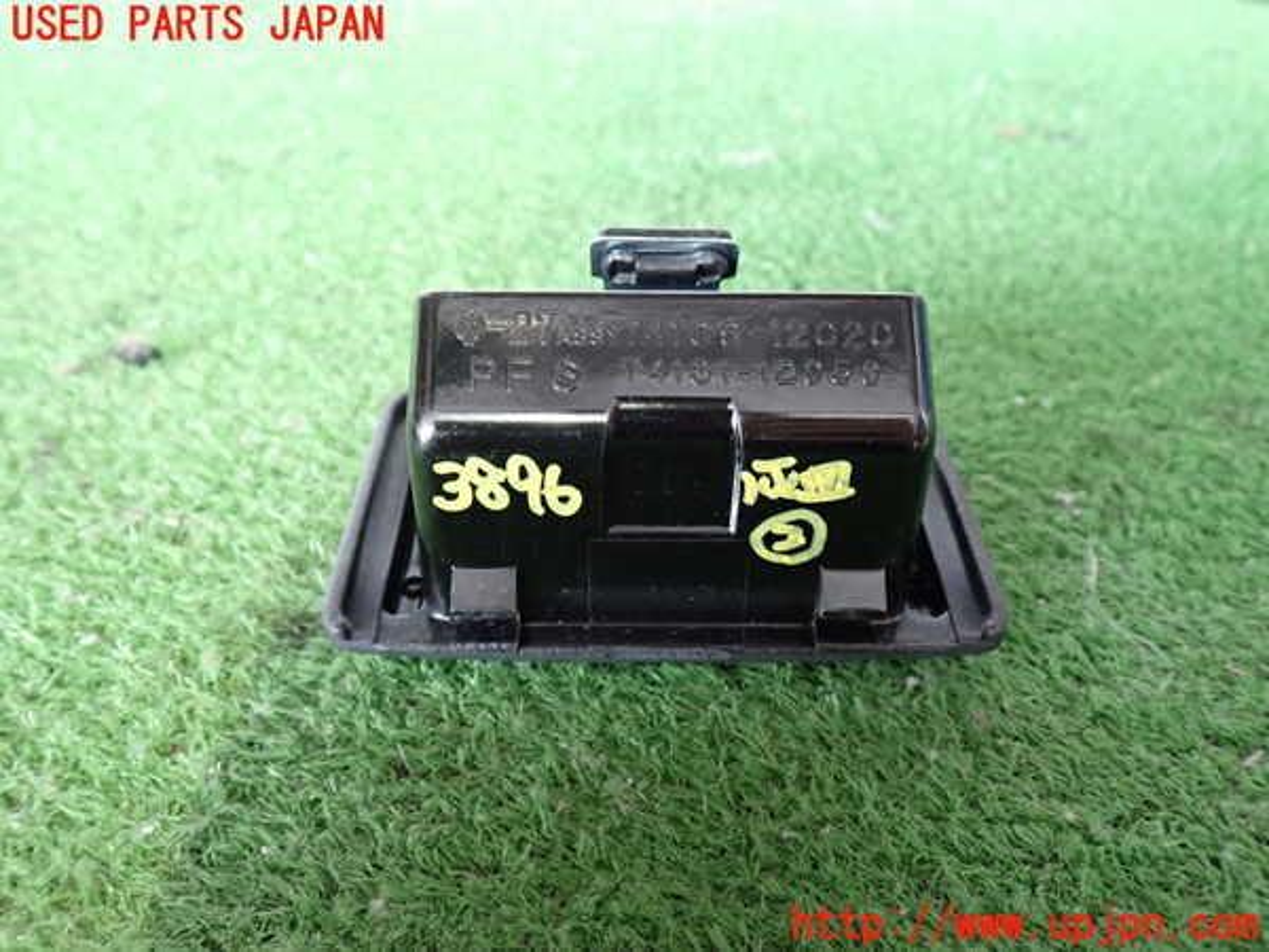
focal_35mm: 30
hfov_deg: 60.0
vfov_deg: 46.8
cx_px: 634
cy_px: 476
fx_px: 1100
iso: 500
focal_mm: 5.4
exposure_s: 1/30
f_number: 2.3
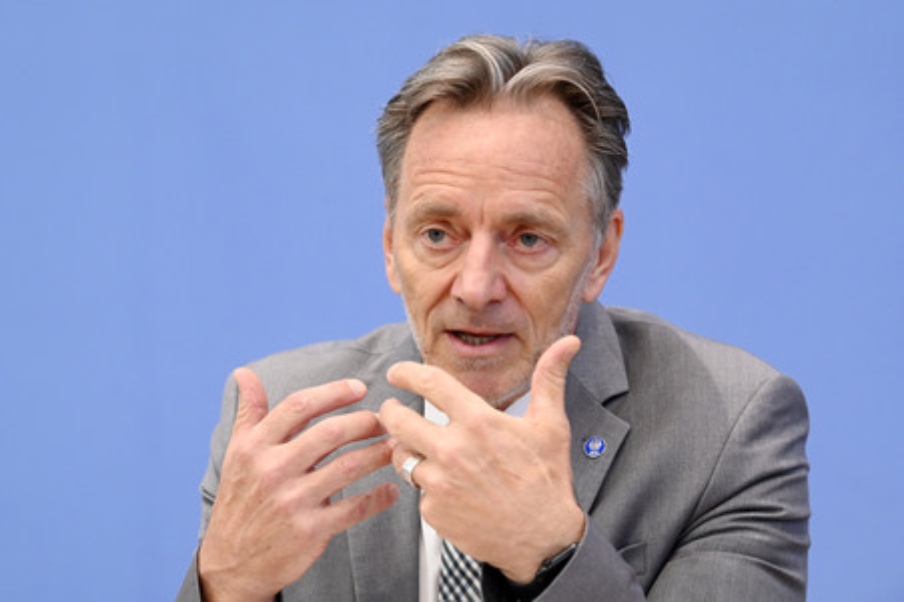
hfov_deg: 15.2
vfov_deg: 10.1
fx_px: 3387
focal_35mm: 135
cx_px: 452
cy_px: 301
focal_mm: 135
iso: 3200
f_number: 5.6
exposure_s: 1/400
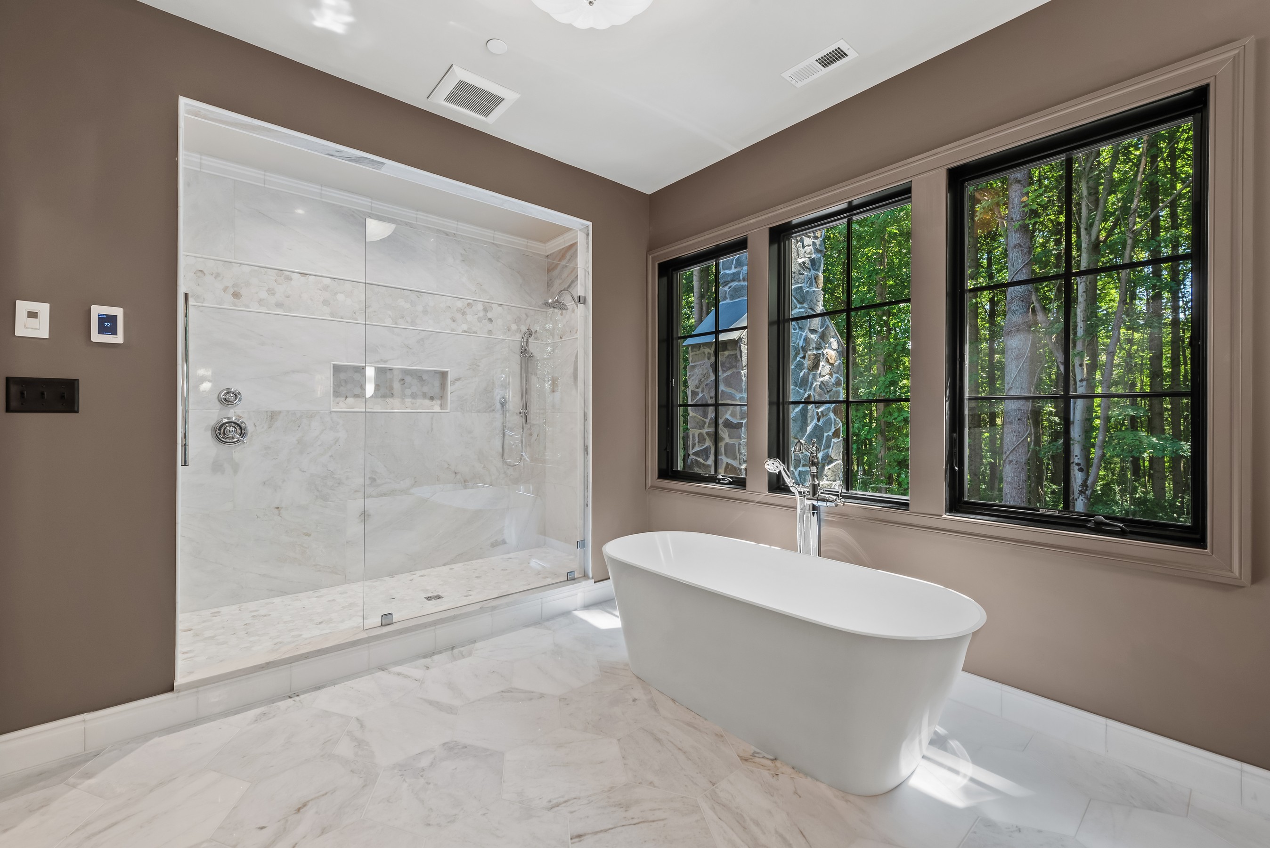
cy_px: 424
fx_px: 529
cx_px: 635
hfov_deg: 100.4
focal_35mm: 15
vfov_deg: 77.4
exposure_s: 1/4
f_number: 8
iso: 320
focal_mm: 15
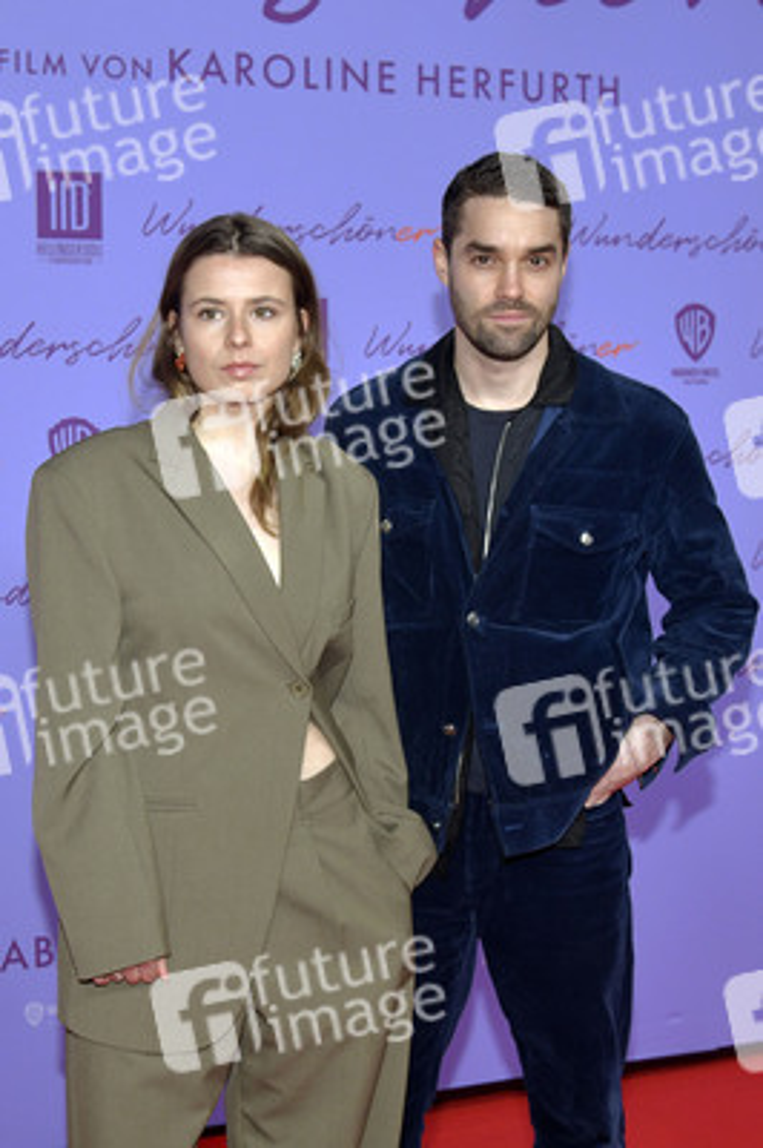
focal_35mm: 35
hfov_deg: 37.8
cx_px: 382
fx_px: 1115
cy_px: 574
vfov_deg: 54.5
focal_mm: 35
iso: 1250
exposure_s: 1/200
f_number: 7.1
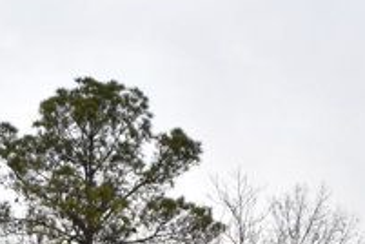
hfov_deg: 13.3
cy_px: 603
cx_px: 40
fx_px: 1551
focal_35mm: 153
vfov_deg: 8.2
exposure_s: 1/125
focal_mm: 20
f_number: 9
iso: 400
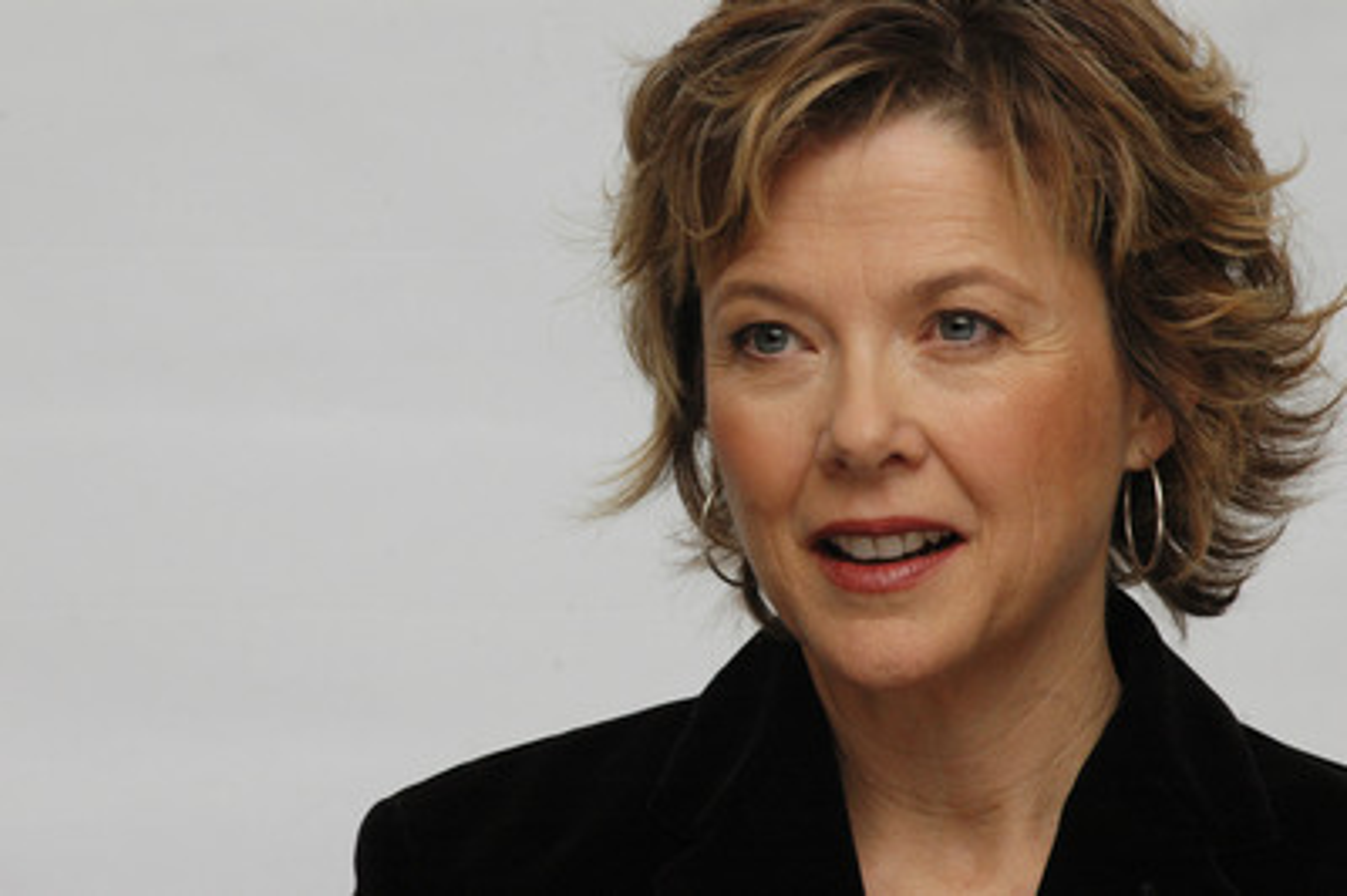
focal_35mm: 218
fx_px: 8131
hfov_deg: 9.5
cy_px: 448
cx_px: 674
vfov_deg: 6.3
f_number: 9
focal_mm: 145
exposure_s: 1/1250
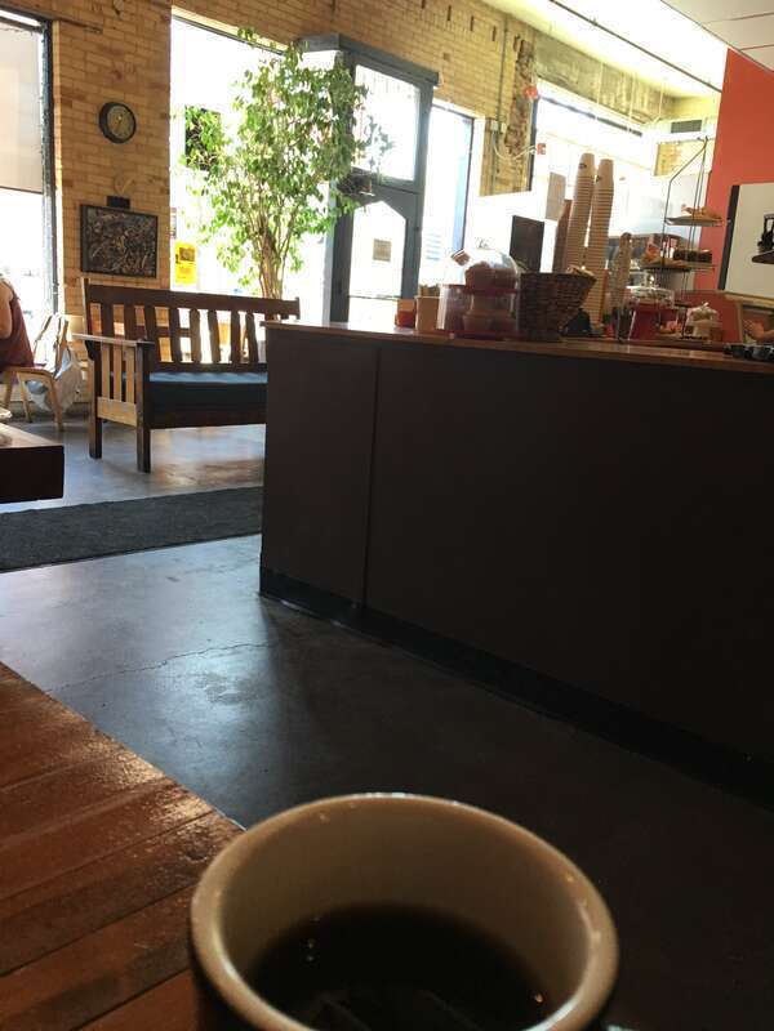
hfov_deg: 48.2
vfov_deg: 61.7
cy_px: 516
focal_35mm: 29
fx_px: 865
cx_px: 387
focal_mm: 4.15
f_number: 2.2
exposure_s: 1/30
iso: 40
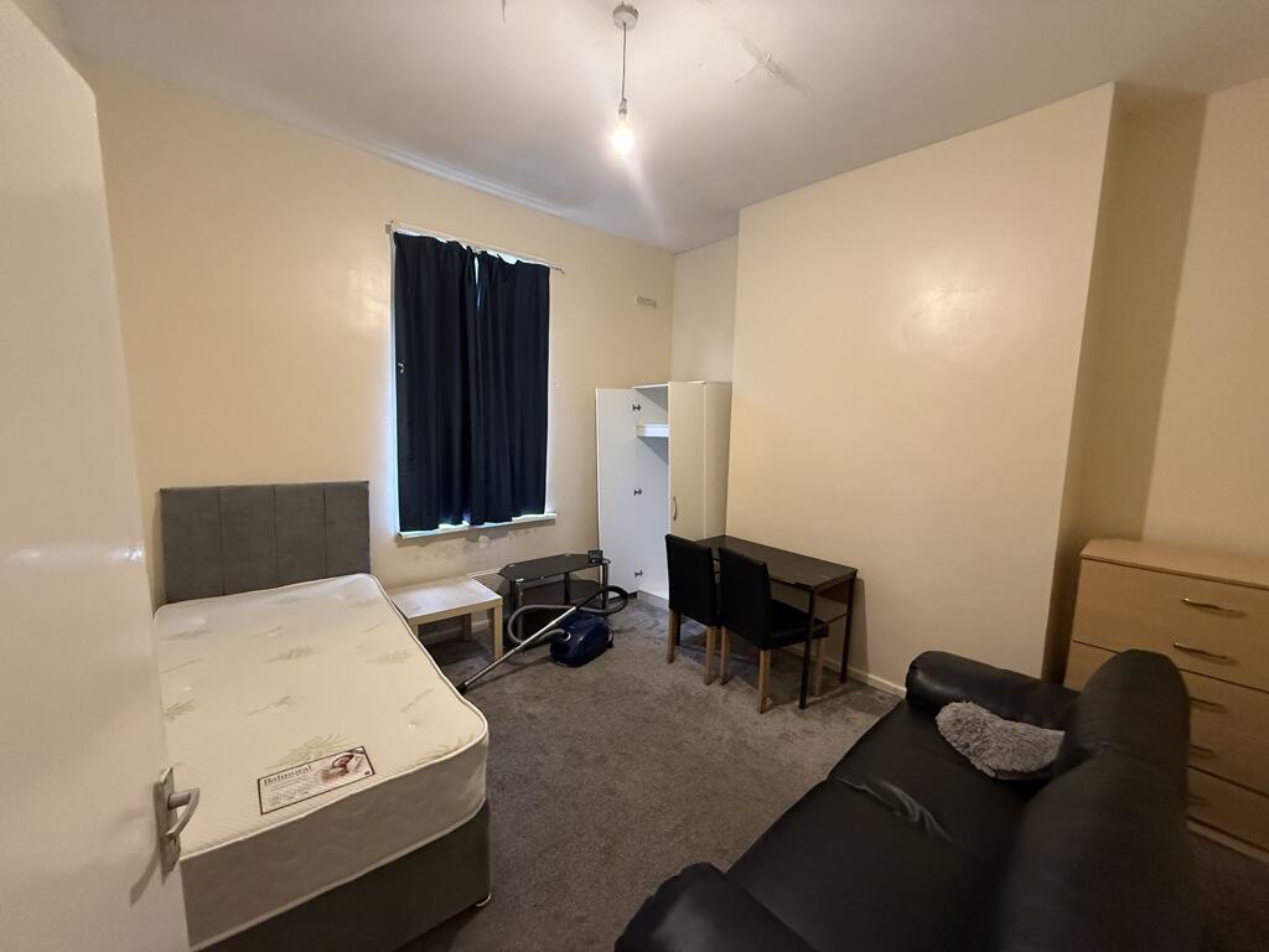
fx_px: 513
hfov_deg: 102.1
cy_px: 476
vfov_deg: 85.7
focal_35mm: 14
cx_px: 634
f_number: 2.2
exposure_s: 1/50
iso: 640
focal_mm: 2.22
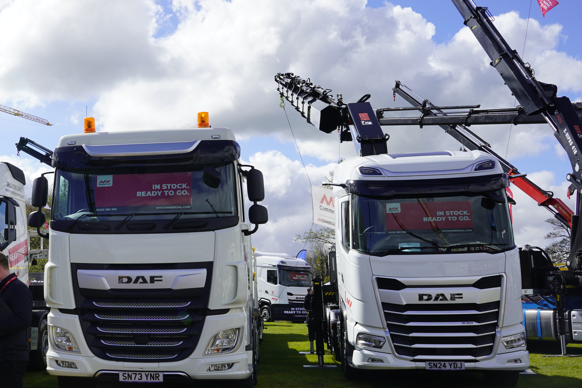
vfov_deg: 27.5
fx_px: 792
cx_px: 84
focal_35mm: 49
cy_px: 186
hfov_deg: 38.2
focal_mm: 28
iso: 100
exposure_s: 1/160
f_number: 10
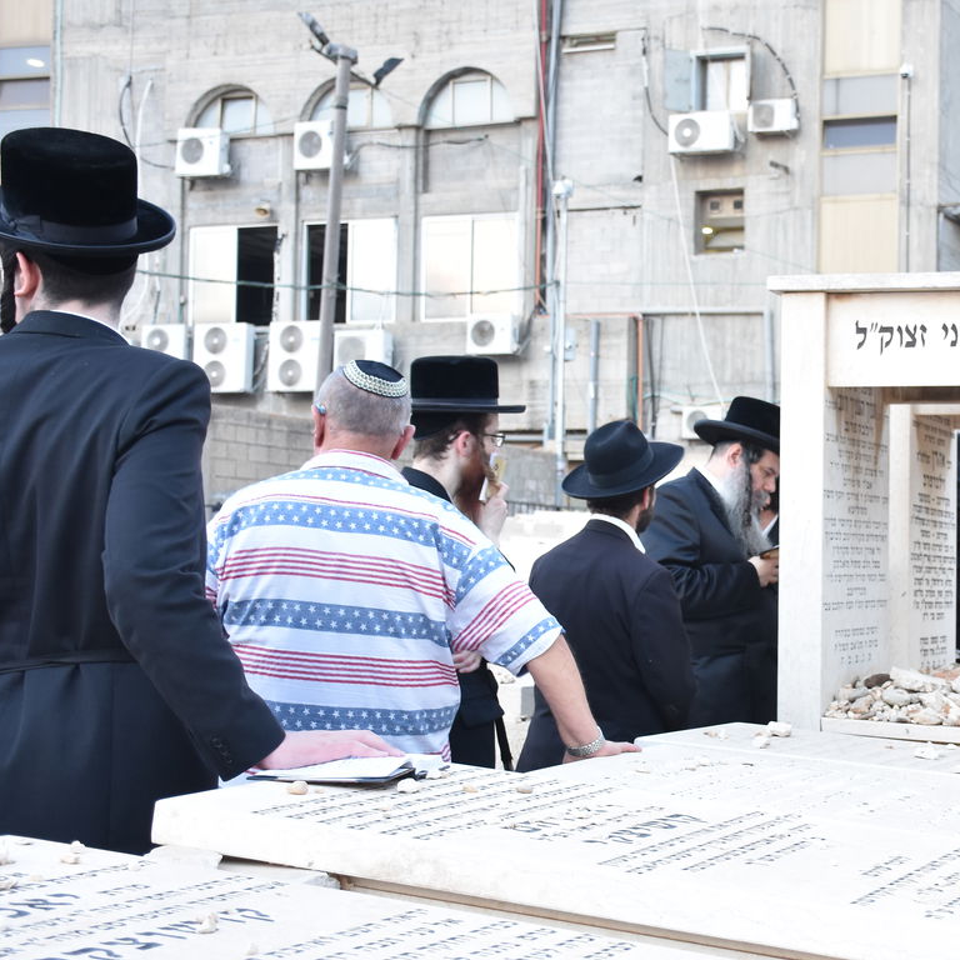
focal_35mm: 63
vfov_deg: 27.4
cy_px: 503
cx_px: 865
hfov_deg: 26.5
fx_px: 1970
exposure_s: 1/80
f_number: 5.6
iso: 800
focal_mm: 27
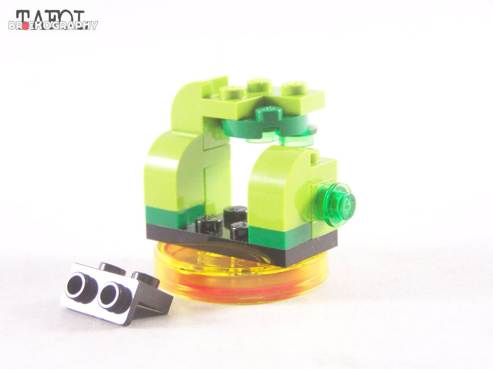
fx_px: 1495
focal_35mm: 105
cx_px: 246
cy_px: 184
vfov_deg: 14.1
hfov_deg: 18.7
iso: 400
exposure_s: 1/60
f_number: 3.2
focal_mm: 17.5
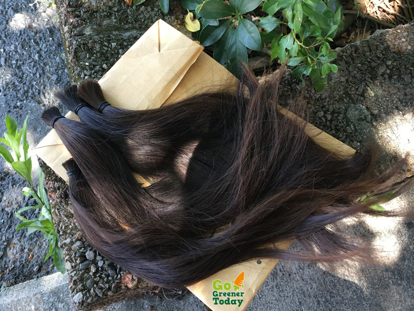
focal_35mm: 29
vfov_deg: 48.2
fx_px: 347
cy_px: 156
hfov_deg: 61.7
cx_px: 207
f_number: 2.2
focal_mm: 4.15
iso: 25
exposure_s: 1/30
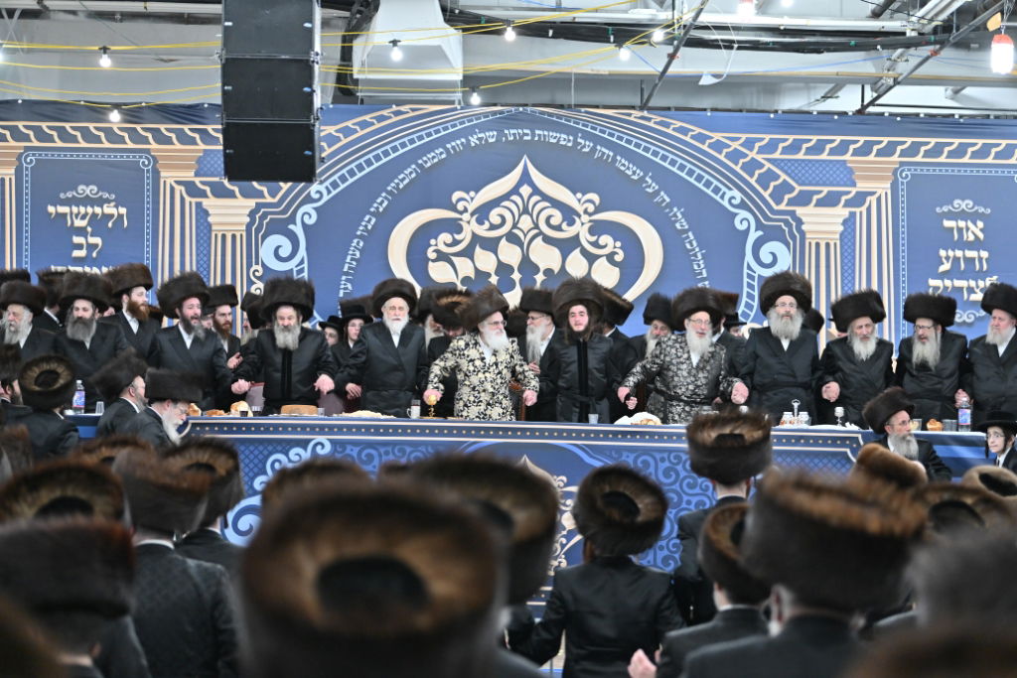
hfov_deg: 28.8
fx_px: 1978
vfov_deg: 19.5
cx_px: 508
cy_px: 339
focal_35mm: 70
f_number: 2.8
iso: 1600
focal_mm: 70
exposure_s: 1/400
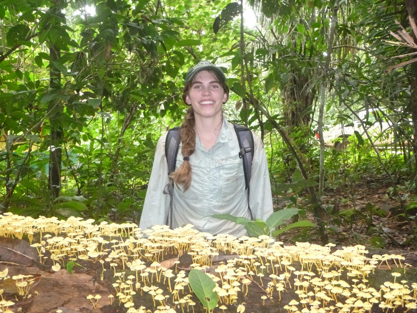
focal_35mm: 44
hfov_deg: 42.9
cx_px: 208
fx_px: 530
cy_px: 156
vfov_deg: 32.9
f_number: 4.7
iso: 800
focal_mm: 7.9
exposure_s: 1/60
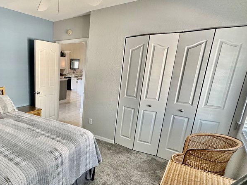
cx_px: 50
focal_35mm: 24
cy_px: 111
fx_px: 171
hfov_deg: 65.2
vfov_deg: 56.4
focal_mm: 2.22
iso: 250
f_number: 2.2
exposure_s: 1/120
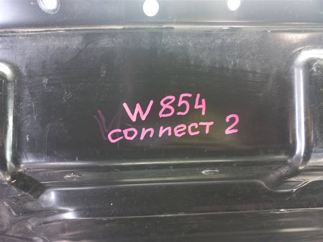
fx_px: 233
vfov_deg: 54.9
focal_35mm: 25
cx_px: 162
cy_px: 121
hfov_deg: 69.4
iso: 320
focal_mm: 4.6
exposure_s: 1/33
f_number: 1.8
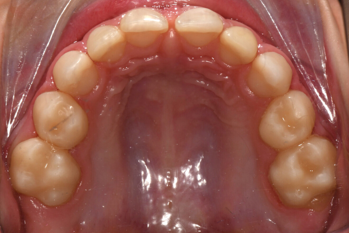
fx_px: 1522
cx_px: 174
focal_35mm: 157
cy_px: 116
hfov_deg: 13.1
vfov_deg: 8.7
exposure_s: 1/200
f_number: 36
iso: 200
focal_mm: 105
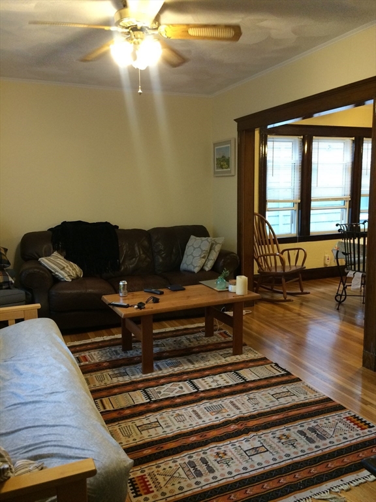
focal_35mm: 29
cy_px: 251
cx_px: 188
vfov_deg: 61.7
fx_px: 420
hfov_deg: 48.2
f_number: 2.2
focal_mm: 4.15
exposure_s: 1/30
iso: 200
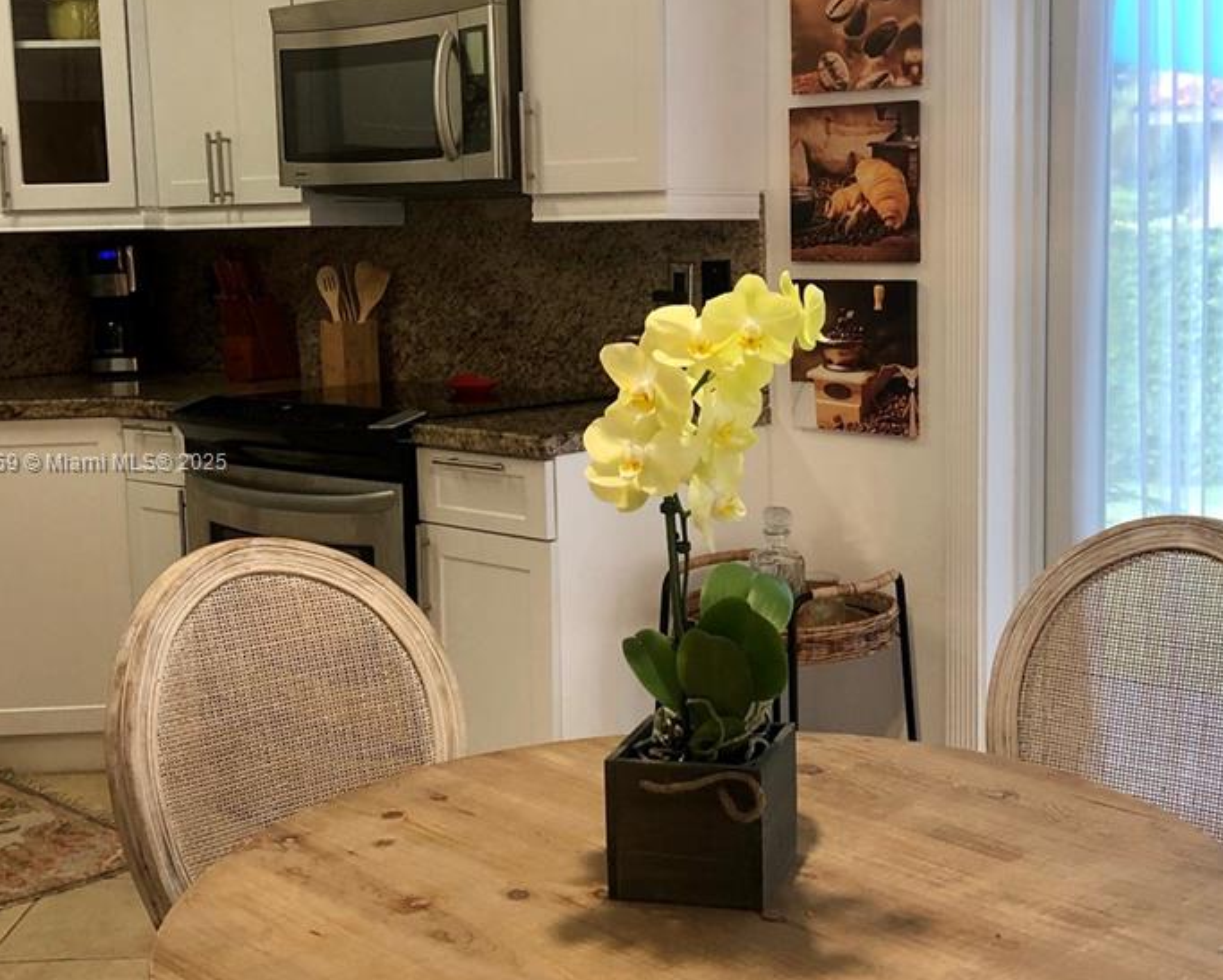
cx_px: 706
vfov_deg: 31.5
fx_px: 1738
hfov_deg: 38.7
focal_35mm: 48
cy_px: 464
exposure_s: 1/24
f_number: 1.8
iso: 40
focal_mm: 3.99
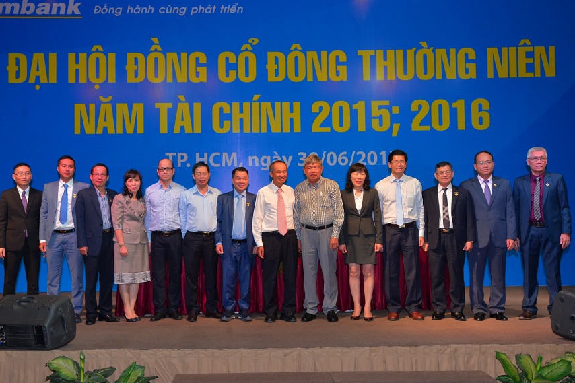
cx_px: 255
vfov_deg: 32.6
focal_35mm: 41
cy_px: 200
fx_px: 655
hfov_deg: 47.3
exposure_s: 1/125
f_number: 6.3
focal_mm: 35
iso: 1600
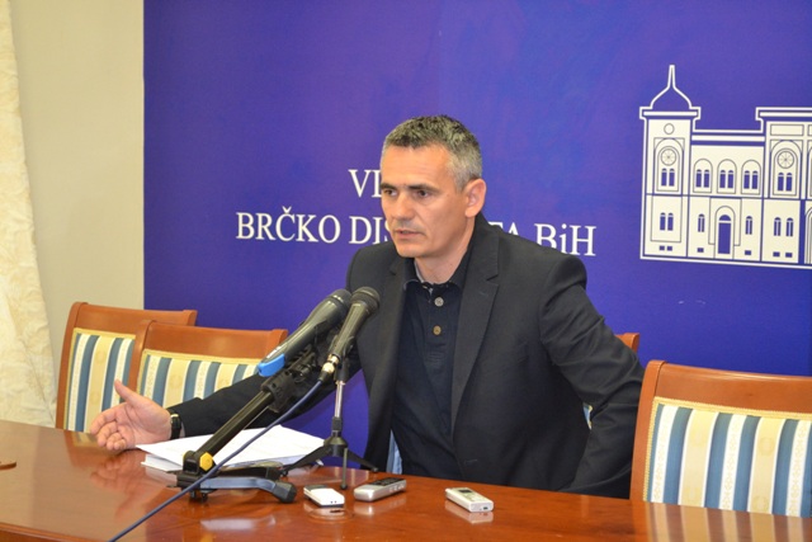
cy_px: 271
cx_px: 406
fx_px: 1624
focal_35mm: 72
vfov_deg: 18.9
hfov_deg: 28.1
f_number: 5.6
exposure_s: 1/60
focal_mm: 48
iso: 2200
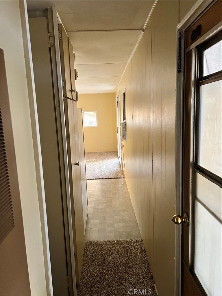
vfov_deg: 67.3
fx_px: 222
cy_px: 148
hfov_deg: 53.1
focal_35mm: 26
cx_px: 111
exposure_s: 1/60
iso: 320
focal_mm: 5.7
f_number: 1.5
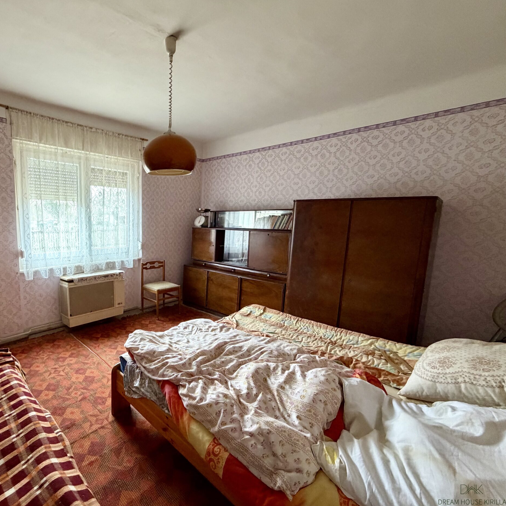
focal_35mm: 17
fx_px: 281
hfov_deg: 80.4
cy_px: 250
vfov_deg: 84.0
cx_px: 159
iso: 400
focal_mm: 2.22
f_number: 2.2
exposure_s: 1/60
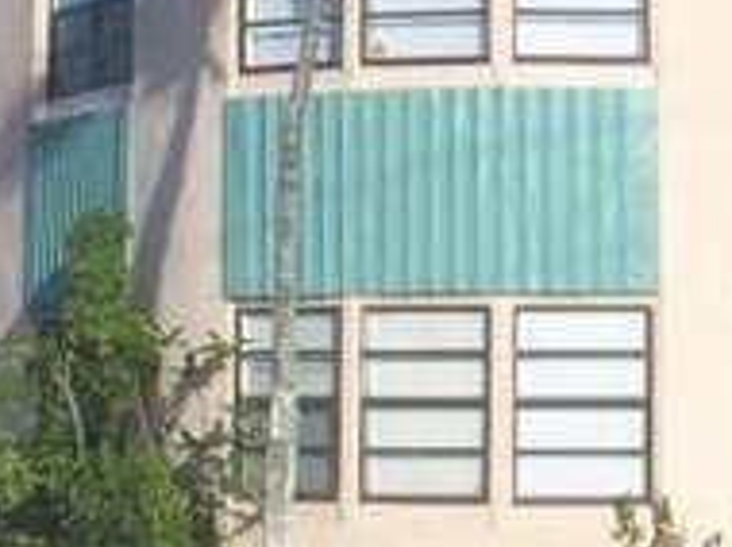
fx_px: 3295
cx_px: 536
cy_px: -50
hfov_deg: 12.6
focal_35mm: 156
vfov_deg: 9.4
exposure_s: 1/640
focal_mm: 7.8
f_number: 4
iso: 64
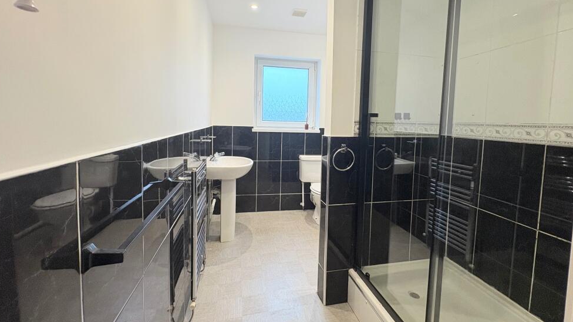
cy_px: 135
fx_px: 243
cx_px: 292
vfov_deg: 66.7
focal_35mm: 16
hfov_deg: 99.4
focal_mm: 2.22
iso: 200
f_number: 2.2
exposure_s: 1/100
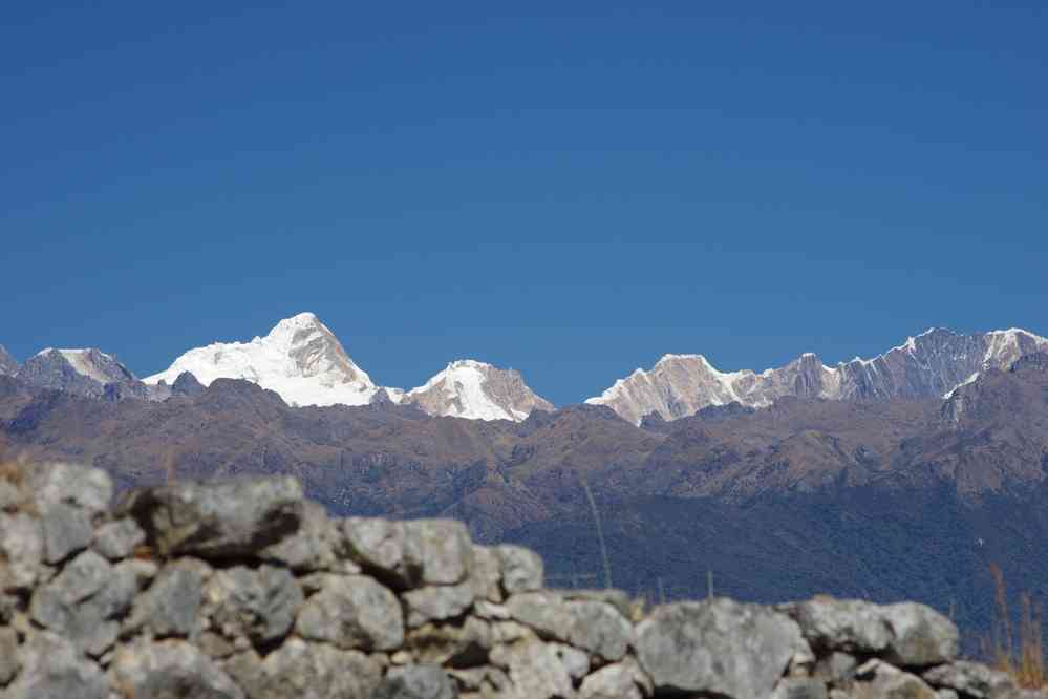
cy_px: 350
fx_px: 5895
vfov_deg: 6.8
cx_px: 524
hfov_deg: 10.2
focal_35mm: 202
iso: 200
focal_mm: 135
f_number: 10
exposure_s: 1/200
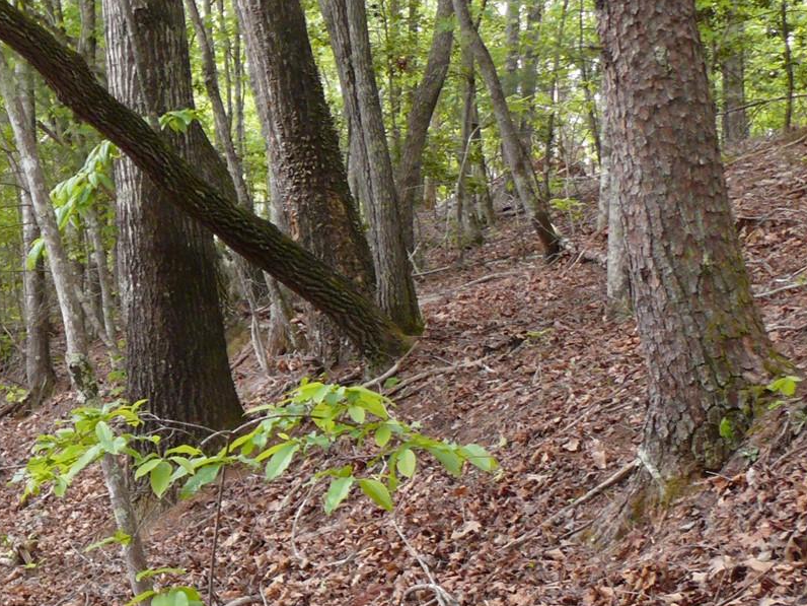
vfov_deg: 16.3
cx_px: -171
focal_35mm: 90
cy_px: 502
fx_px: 2098
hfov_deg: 20.3
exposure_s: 1/100
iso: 200
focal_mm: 7.4
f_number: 2.8
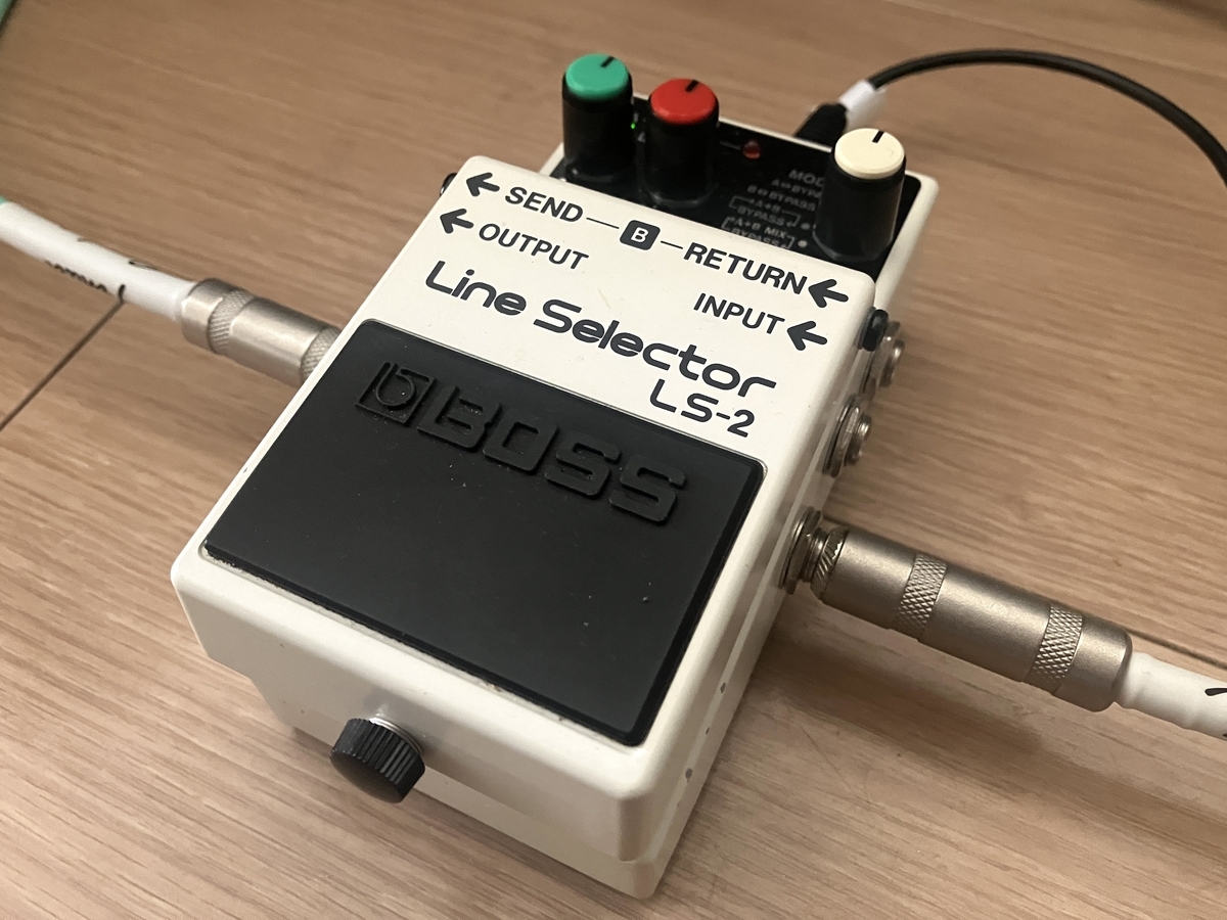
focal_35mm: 28
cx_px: 614
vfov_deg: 49.7
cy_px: 460
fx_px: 992
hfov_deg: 63.4
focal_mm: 3.99
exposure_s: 1/40
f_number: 1.8
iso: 400
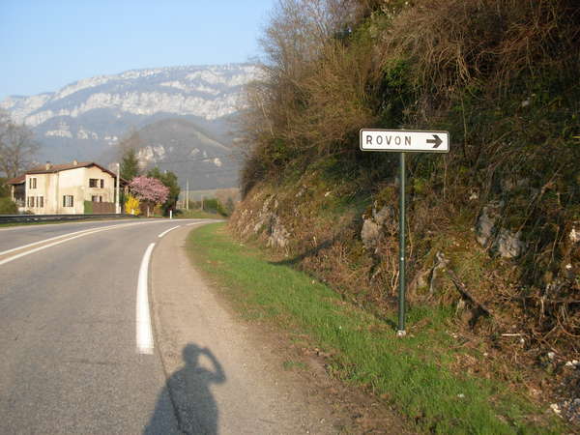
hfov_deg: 49.0
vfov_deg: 37.7
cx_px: 290
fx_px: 637
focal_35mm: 38
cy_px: 218
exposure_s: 1/430
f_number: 2.9
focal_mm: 6.3
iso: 79
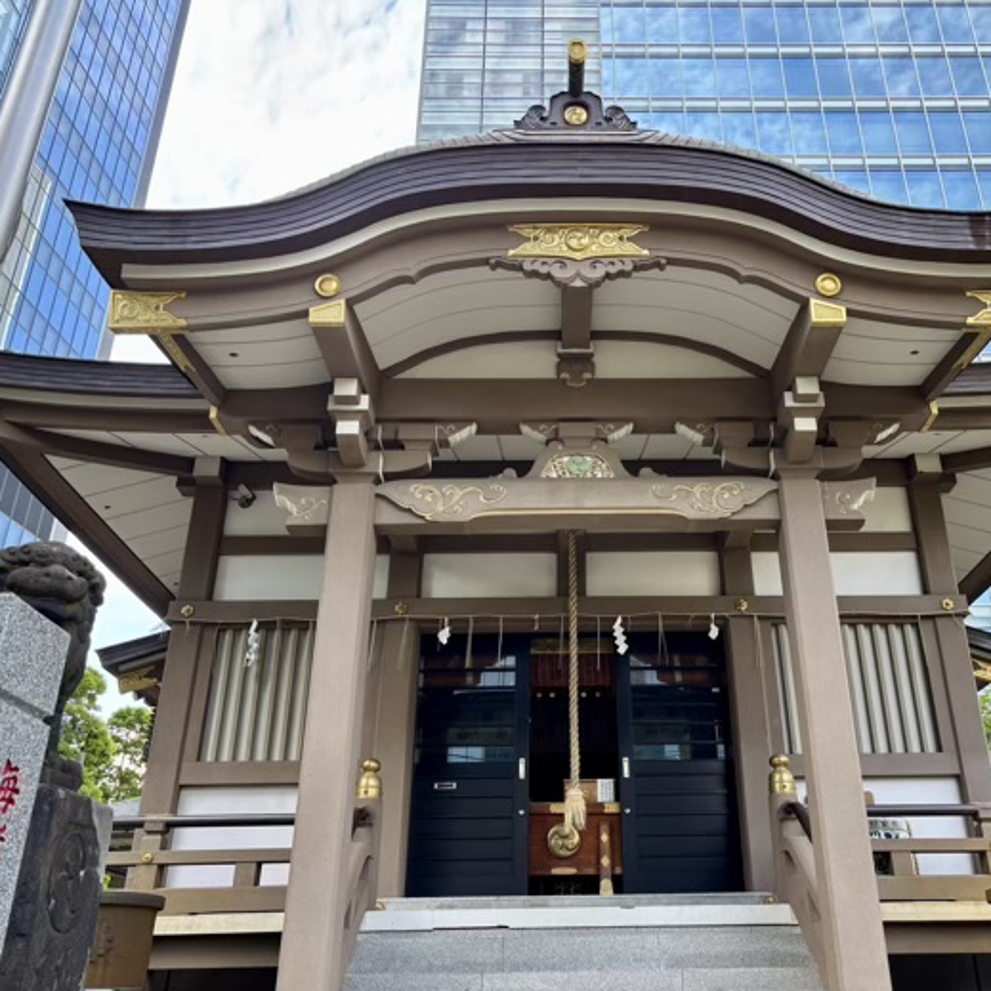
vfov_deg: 52.5
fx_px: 1004
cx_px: 580
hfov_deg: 52.3
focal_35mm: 31
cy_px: 496
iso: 40
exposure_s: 1/213
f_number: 1.6
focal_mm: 5.96
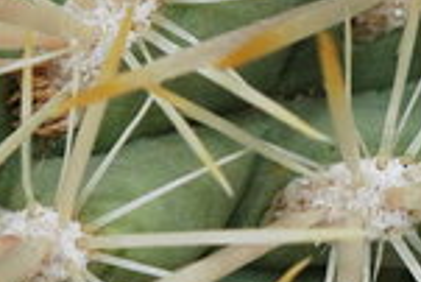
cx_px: 443
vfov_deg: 3.0
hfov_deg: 4.5
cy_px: 119
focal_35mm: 457
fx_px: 5349
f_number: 9
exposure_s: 1/180
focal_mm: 60
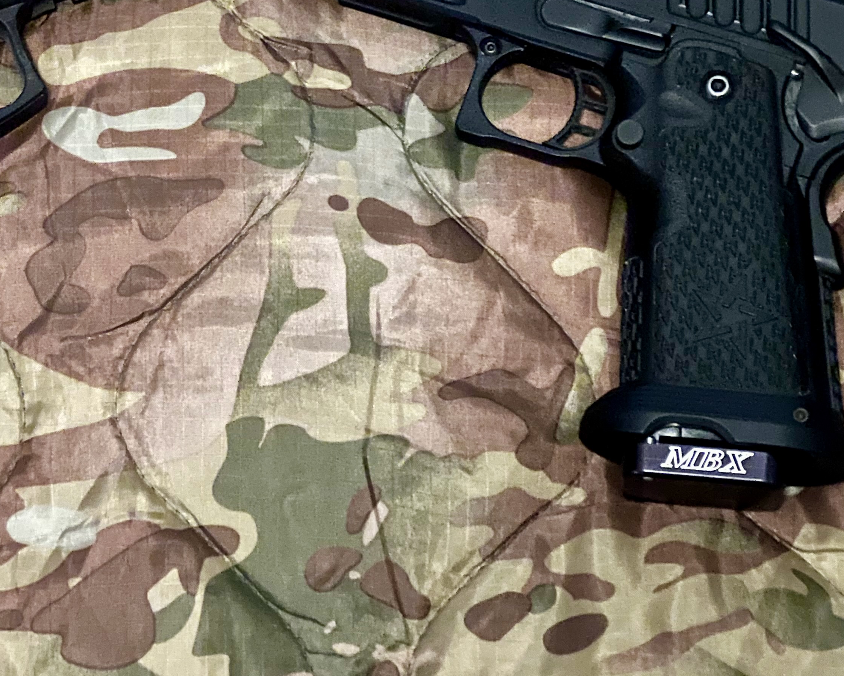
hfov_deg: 14.1
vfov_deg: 11.3
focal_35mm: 136
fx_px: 3398
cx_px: 235
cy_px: 139
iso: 800
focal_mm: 9
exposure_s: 1/10
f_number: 2.8
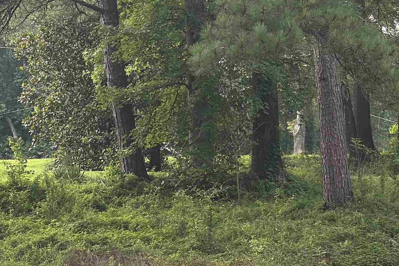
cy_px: 107
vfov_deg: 11.8
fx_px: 1285
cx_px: 167
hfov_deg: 17.6
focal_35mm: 116
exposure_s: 1/308
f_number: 1.78
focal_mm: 6.86
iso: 80
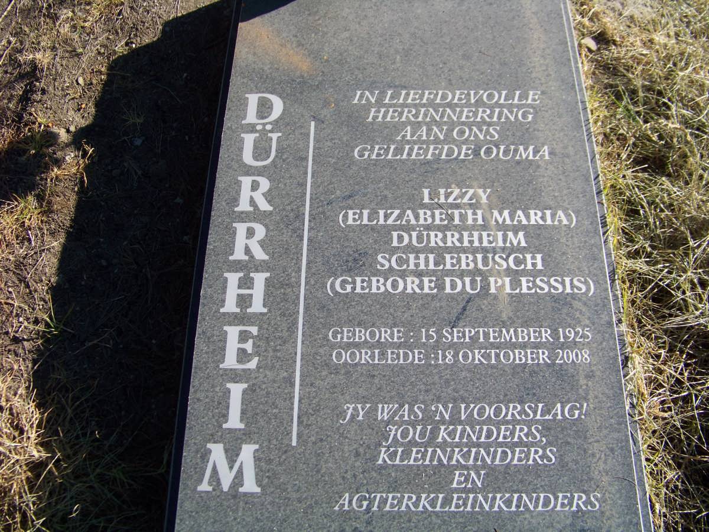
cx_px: 354
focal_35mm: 36
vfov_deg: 39.7
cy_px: 266
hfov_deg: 51.4
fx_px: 737
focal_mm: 5.85
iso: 64
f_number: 2.8
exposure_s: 1/640
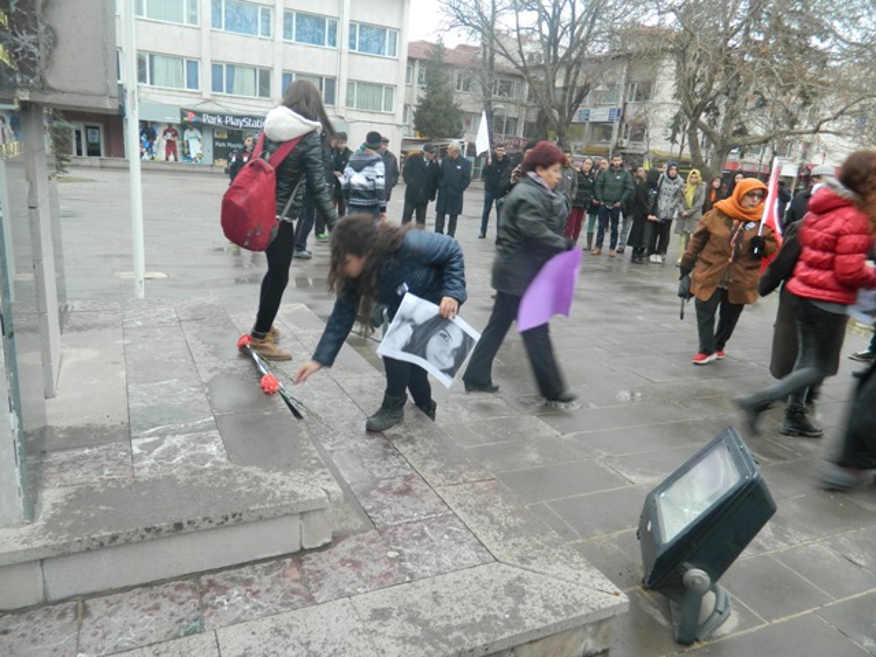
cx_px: 438
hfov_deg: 69.4
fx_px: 633
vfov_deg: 54.9
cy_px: 328
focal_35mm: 25
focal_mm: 4.5
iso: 100
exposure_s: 1/30
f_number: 3.1
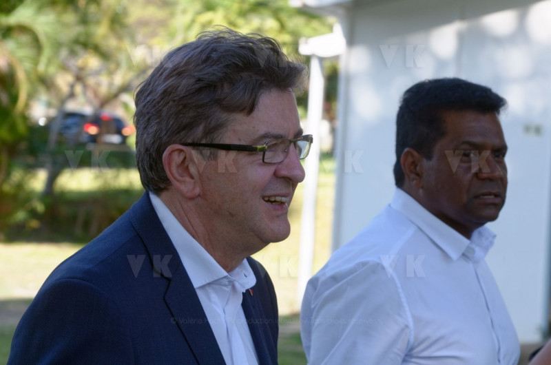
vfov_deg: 9.1
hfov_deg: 13.7
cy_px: 182
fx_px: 2291
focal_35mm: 150
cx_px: 276
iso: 250
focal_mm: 100
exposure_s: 1/250
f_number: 9
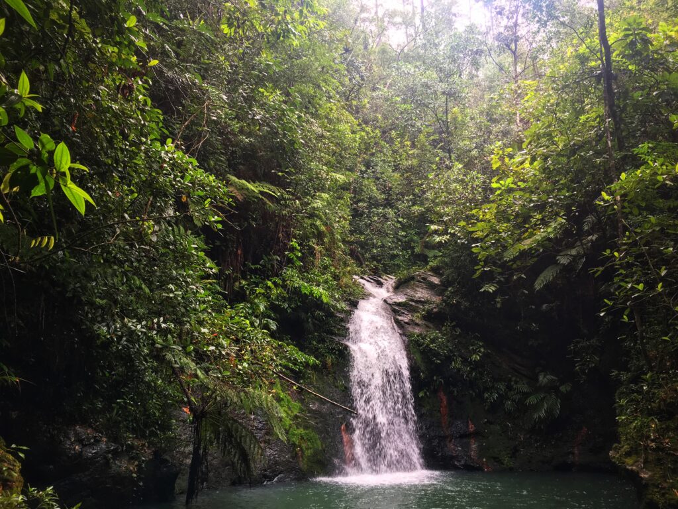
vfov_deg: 48.2
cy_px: 254
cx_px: 339
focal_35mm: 29
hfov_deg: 61.7
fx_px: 568
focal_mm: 4.15
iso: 32
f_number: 2.2
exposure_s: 1/120
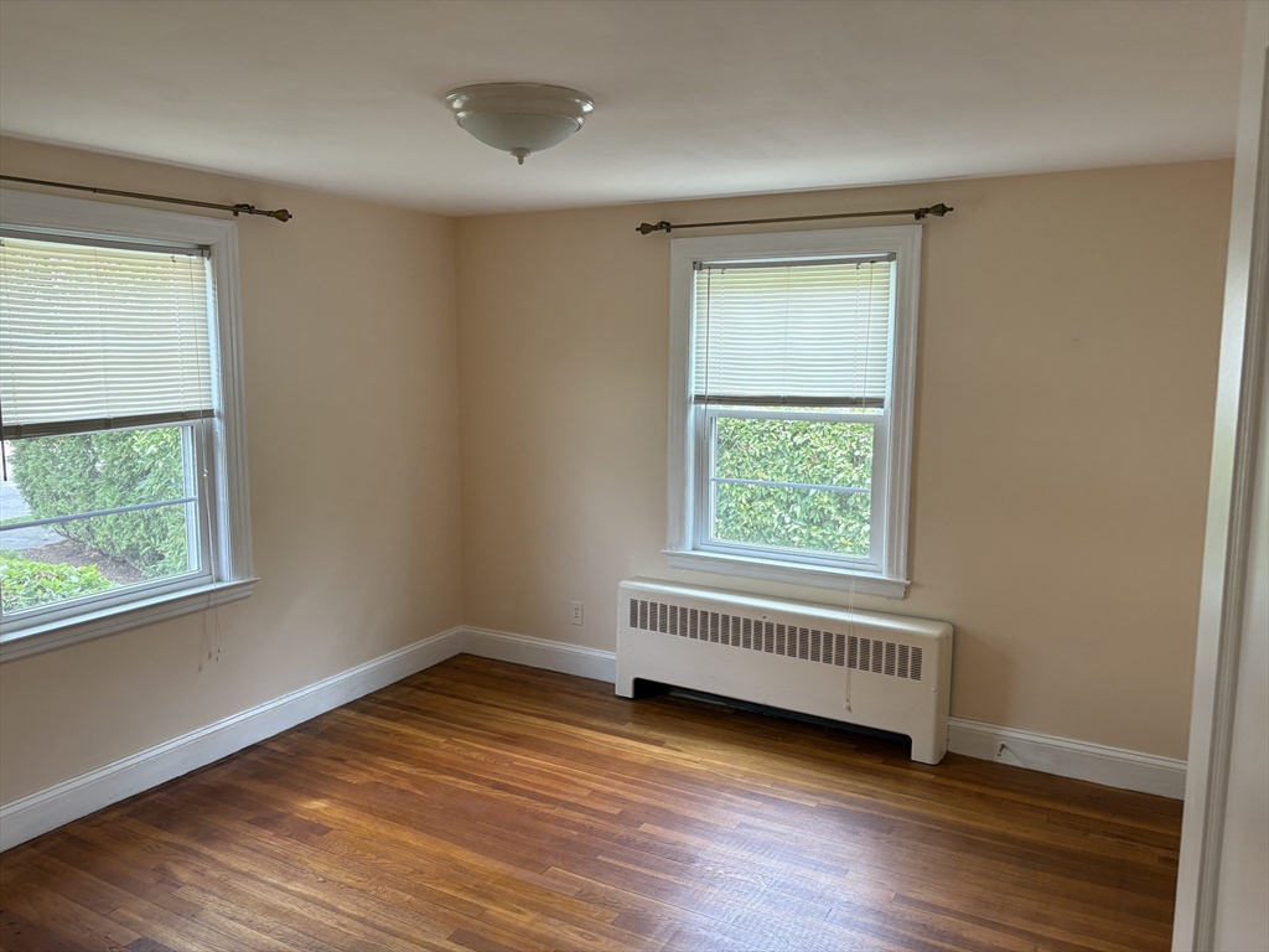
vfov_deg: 53.1
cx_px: 634
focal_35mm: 26
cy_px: 476
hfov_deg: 67.3
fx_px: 953
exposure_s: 1/121
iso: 100
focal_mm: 5.96
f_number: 1.6
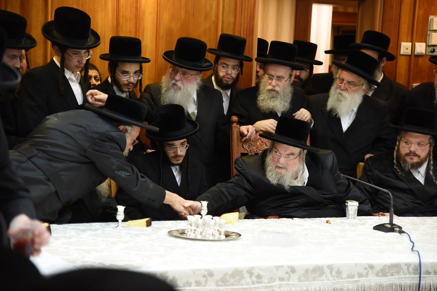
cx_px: 218
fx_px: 1117
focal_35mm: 92
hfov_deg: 22.1
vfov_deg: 14.9
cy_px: 146
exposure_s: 1/100
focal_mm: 92
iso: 1600
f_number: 4
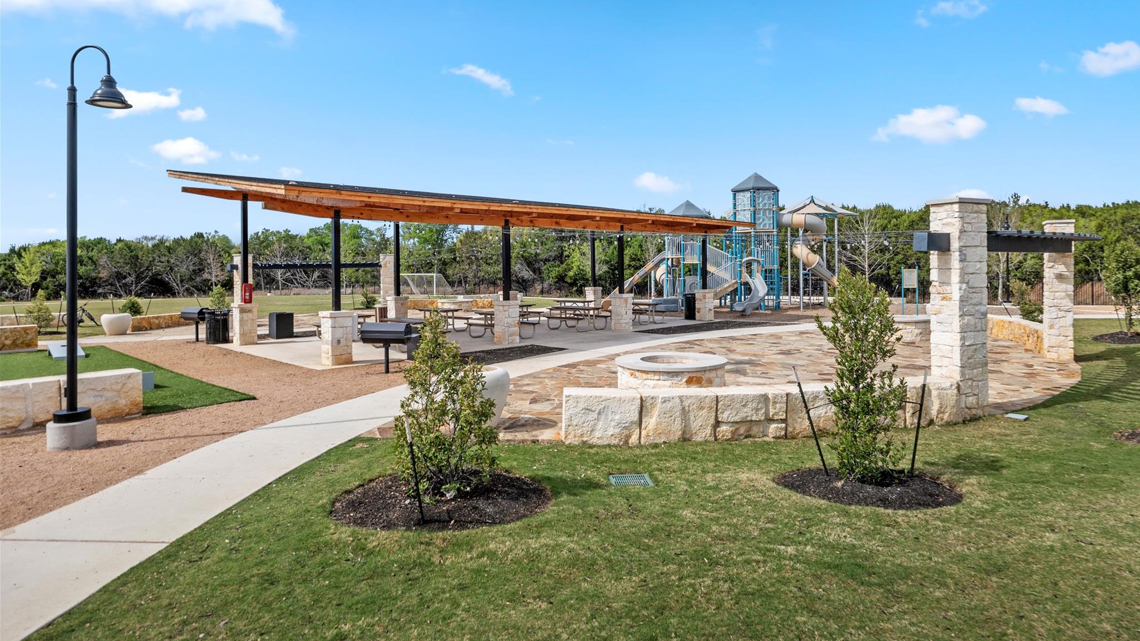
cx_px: 571
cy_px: 267
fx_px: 635
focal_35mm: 21
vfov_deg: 53.3
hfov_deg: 83.8
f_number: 8
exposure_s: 1/400
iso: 250
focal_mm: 20
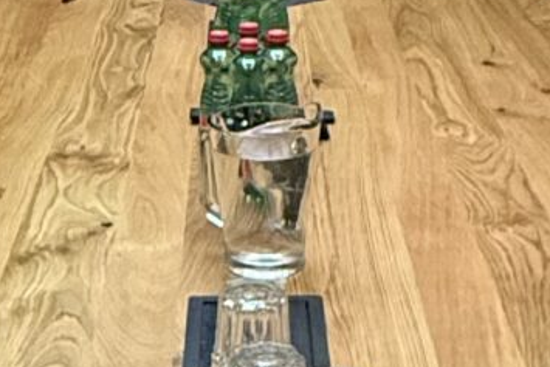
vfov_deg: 12.9
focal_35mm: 105
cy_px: 29
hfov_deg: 19.4
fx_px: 1605
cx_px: 231
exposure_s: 1/50
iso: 500
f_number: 2.2
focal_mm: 2.22
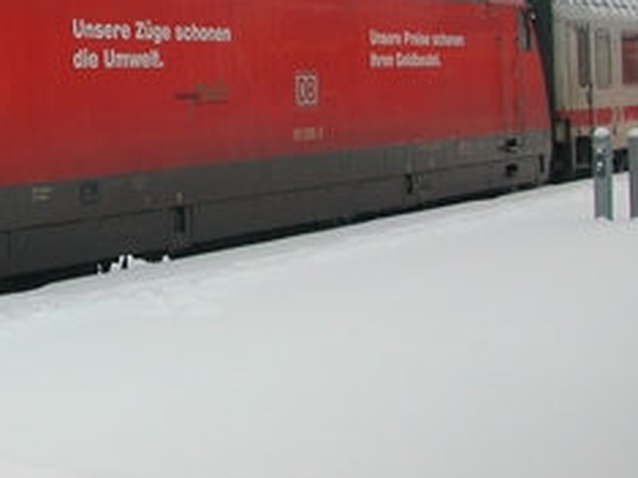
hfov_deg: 20.8
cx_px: 33
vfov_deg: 15.8
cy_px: 35
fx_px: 1695
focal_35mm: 92
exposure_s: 1/33.7
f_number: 3.2
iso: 100
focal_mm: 10.5
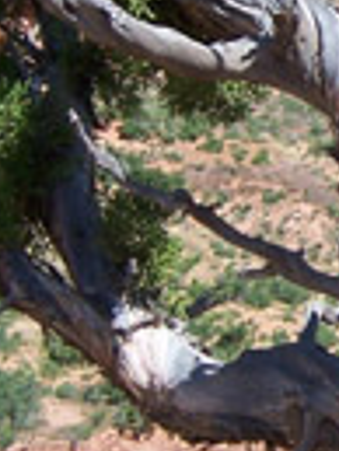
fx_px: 1708
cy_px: 161
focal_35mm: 131
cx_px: 475
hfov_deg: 11.0
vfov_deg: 15.0
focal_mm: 5.5
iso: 80
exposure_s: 1/1000
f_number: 3.4
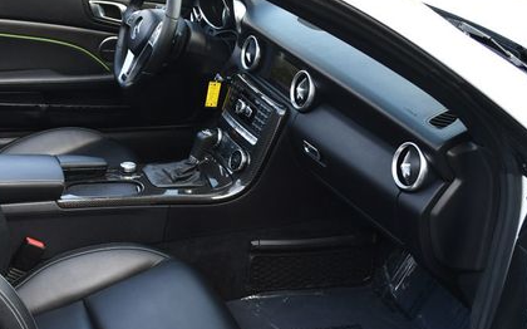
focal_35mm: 56
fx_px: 804
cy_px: 195
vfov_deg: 23.1
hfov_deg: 35.5
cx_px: 130
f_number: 5
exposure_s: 1/250
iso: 400
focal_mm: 18
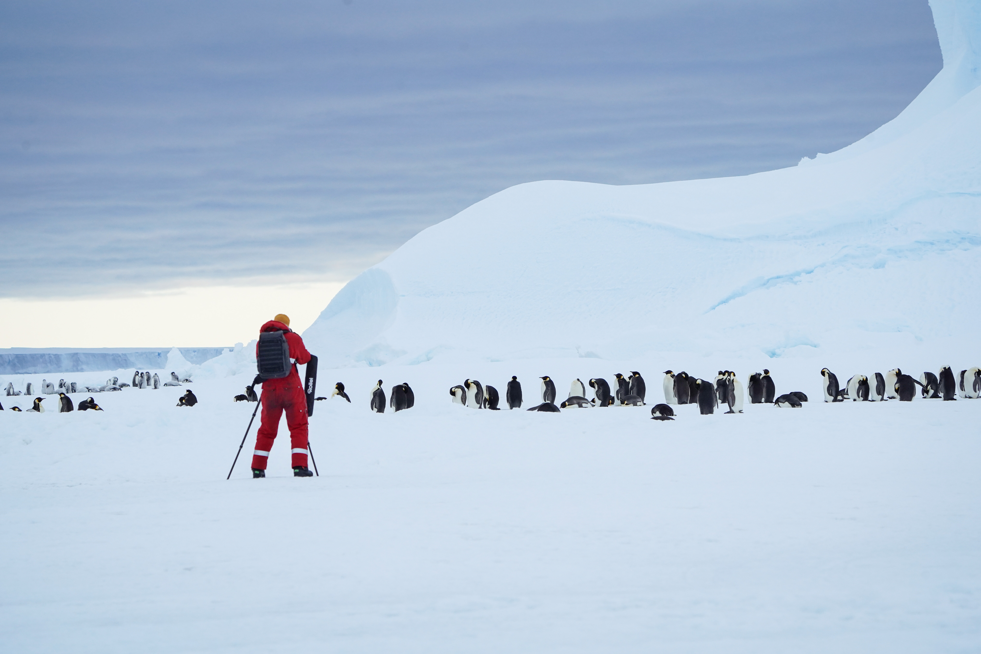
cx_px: 490
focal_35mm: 200
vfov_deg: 6.9
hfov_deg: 10.3
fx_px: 5450
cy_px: 327
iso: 2000
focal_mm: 200
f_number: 9
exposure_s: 1/1600
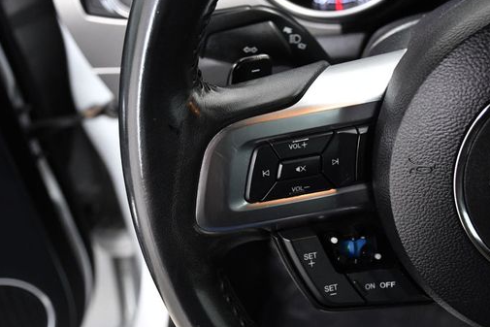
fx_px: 776
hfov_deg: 35.0
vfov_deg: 23.8
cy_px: 170
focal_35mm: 57
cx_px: 262
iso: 2500
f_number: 4.5
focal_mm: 30
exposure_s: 1/125
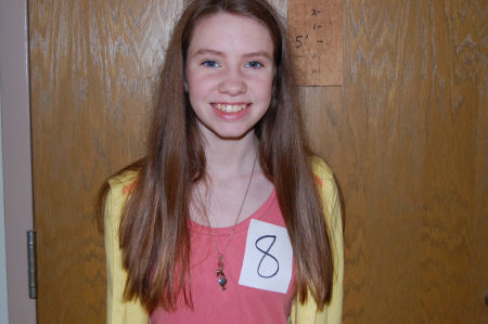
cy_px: 162
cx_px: 244
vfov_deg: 26.4
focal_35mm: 51
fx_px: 691
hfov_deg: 38.9
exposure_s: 1/60
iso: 400
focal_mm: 34
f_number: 4.5
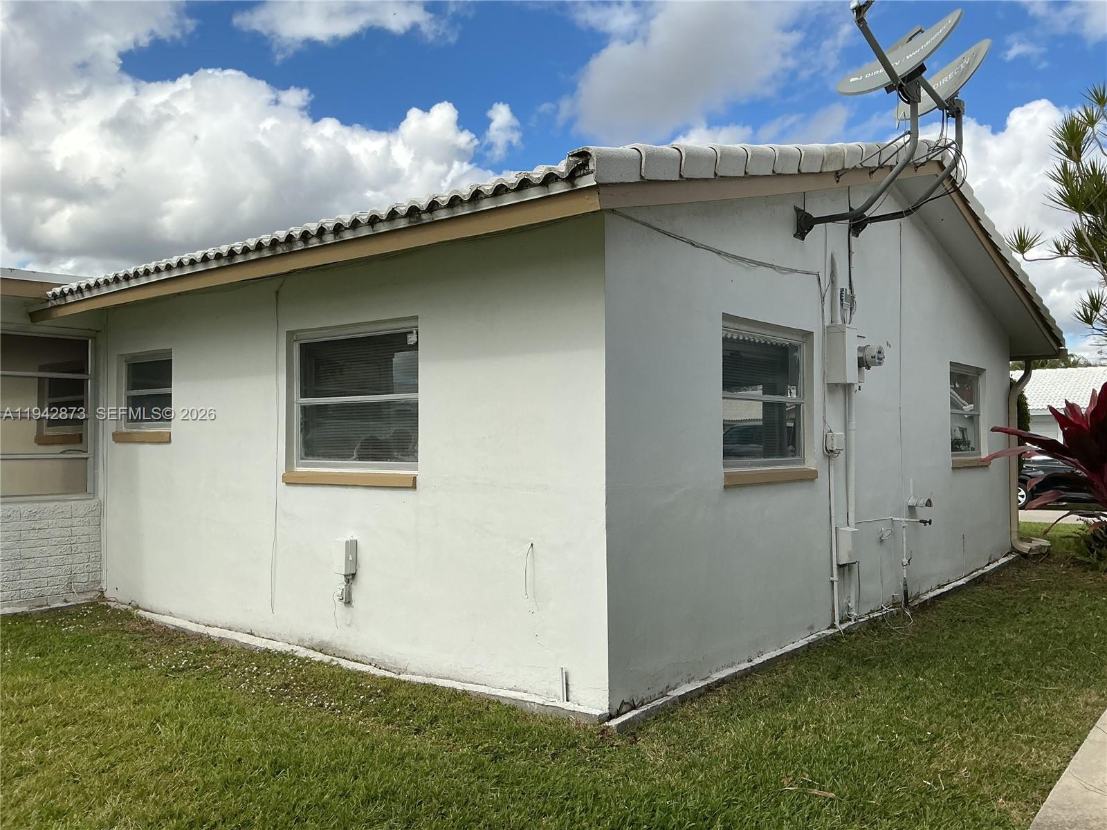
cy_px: 415
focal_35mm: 29
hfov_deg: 61.7
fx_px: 927
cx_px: 554
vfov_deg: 48.2
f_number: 1.8
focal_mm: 3
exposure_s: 1/2320
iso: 25
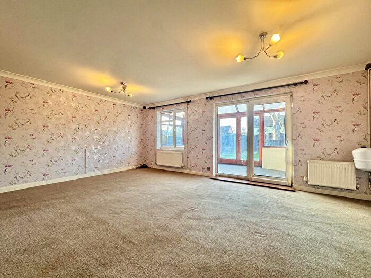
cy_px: 139
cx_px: 186
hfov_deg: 102.1
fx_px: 150
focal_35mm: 14
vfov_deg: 85.7
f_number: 2.2
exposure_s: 1/100
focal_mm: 2.22
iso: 160
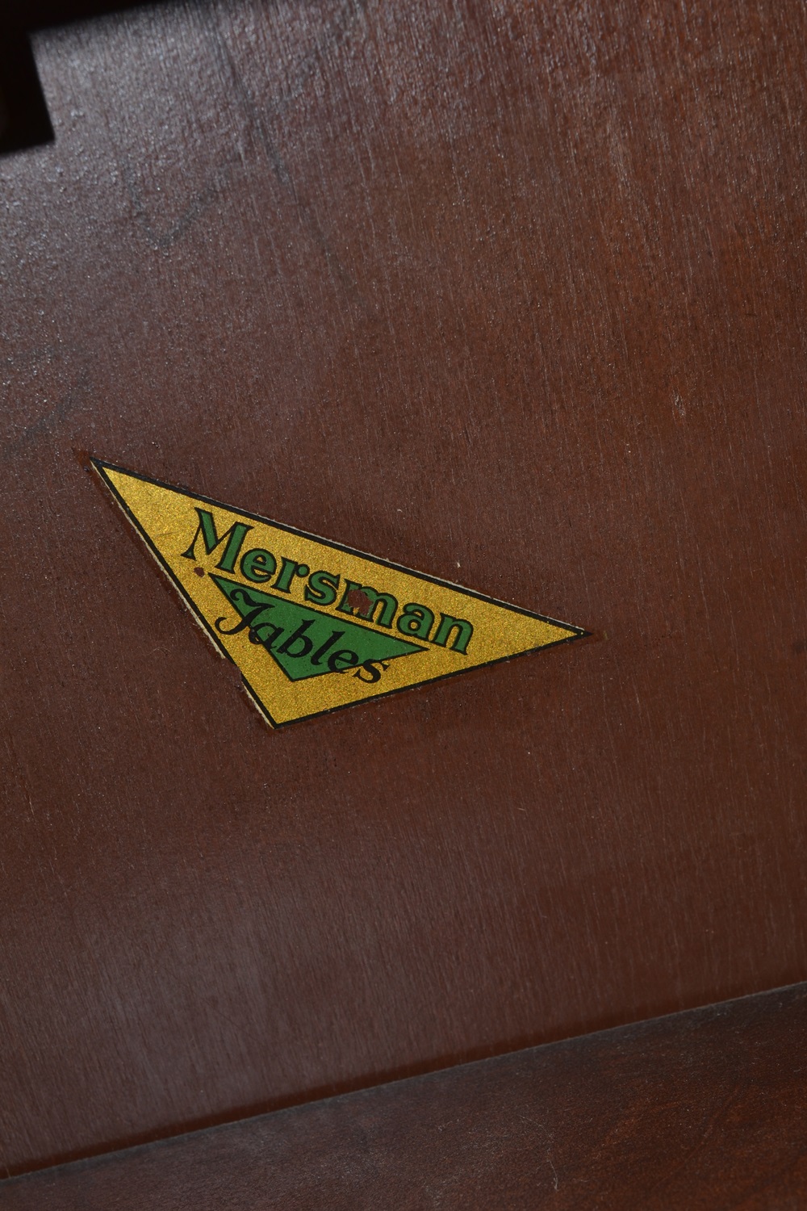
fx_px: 2017
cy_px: 606
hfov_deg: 22.6
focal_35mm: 60
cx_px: 404
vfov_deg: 33.4
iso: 100
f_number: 8
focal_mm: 40
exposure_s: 1/60
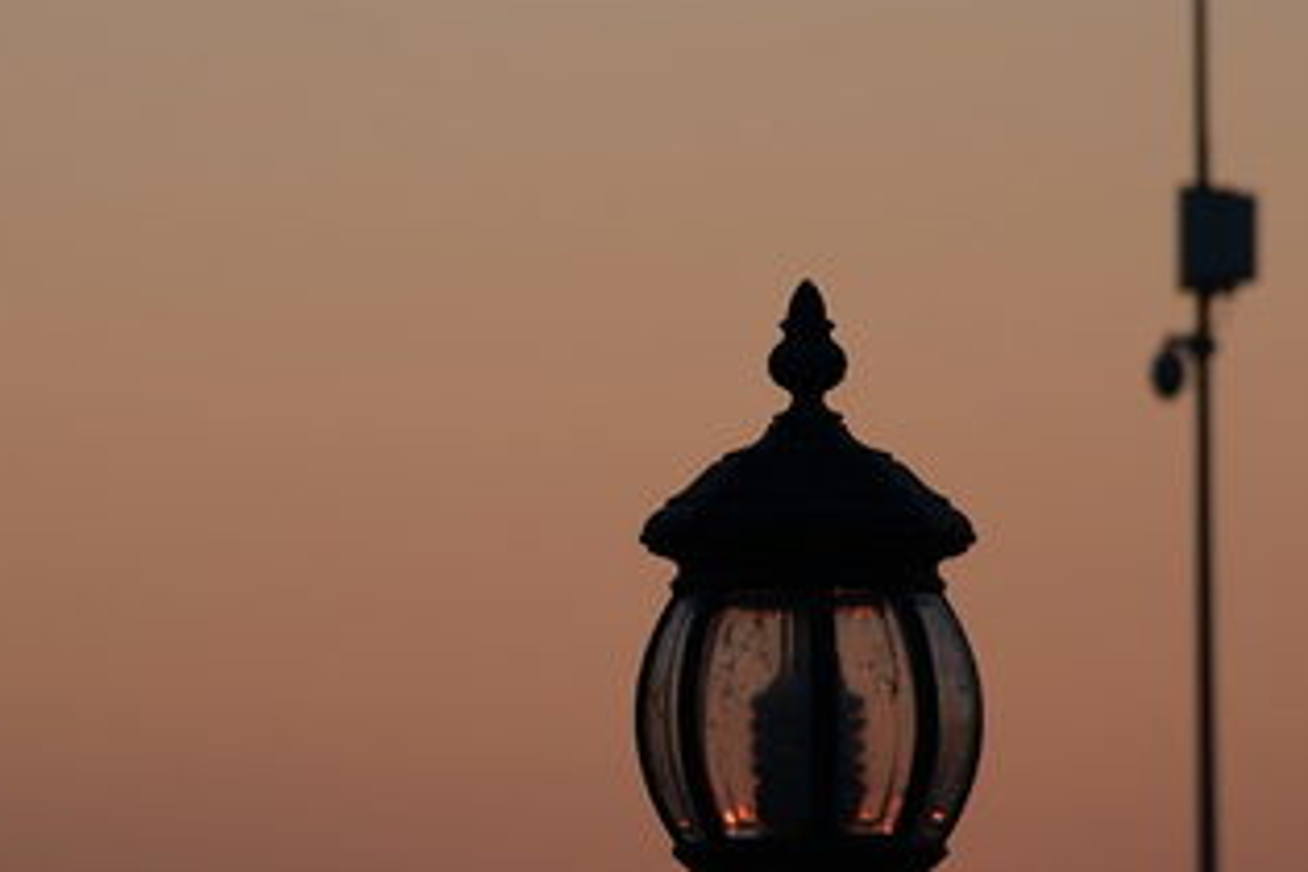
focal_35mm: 400
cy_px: 486
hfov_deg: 5.2
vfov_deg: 3.4
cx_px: 457
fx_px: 14532
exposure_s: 1/160
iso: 100
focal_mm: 140
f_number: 10
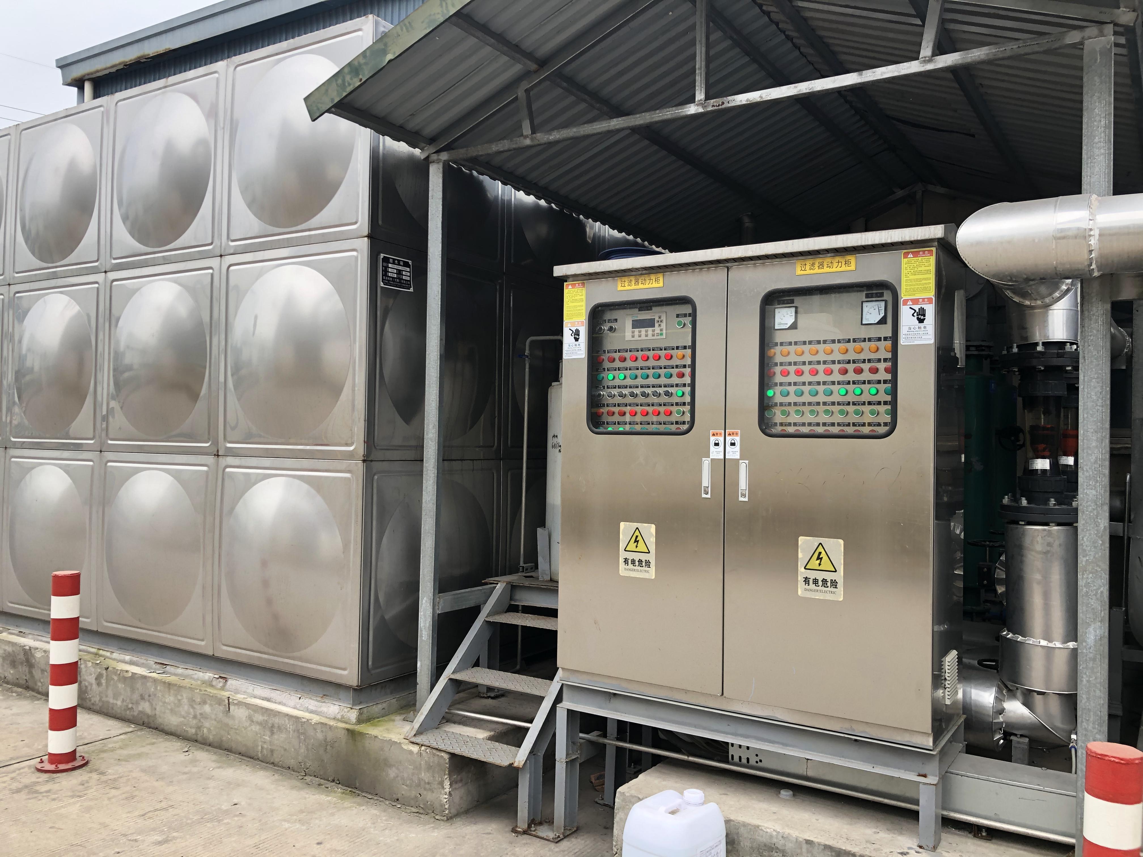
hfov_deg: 63.4
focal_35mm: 28
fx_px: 925
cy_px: 428
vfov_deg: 49.7
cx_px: 572
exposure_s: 1/154
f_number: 1.8
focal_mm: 4
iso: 20
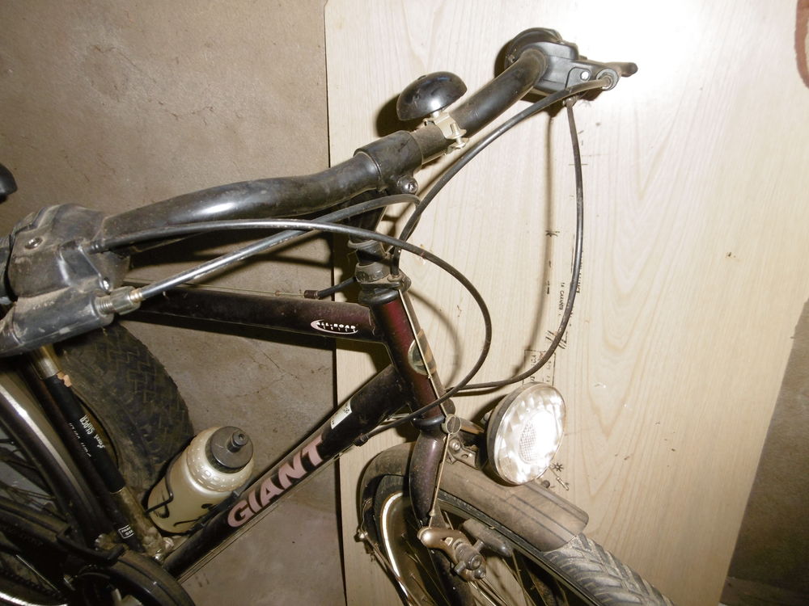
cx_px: 404
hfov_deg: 71.6
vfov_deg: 56.8
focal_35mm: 24
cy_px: 303
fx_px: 561
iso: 100
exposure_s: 1/80
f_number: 3.1
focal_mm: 4.3
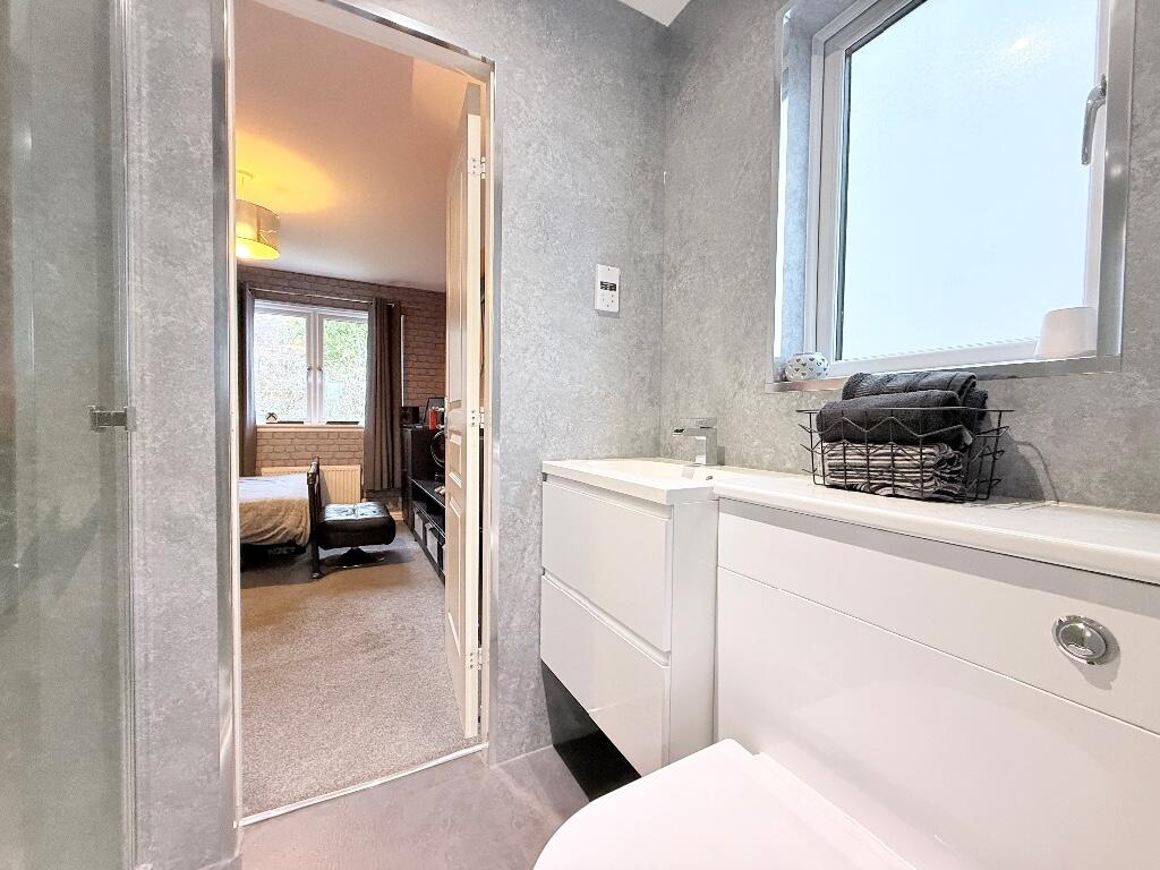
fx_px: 469
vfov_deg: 85.7
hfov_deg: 102.1
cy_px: 435
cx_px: 580
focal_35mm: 14
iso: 320
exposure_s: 1/50
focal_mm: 2.22
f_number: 2.2
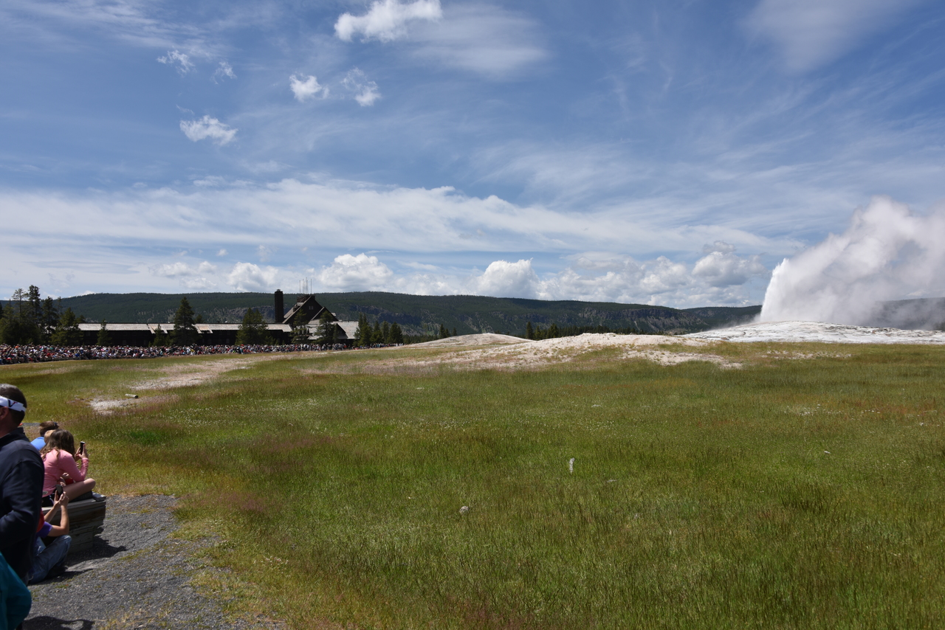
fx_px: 735
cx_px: 472
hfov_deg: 65.5
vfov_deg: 46.4
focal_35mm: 28
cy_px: 315
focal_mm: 28
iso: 100
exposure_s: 1/400
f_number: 10
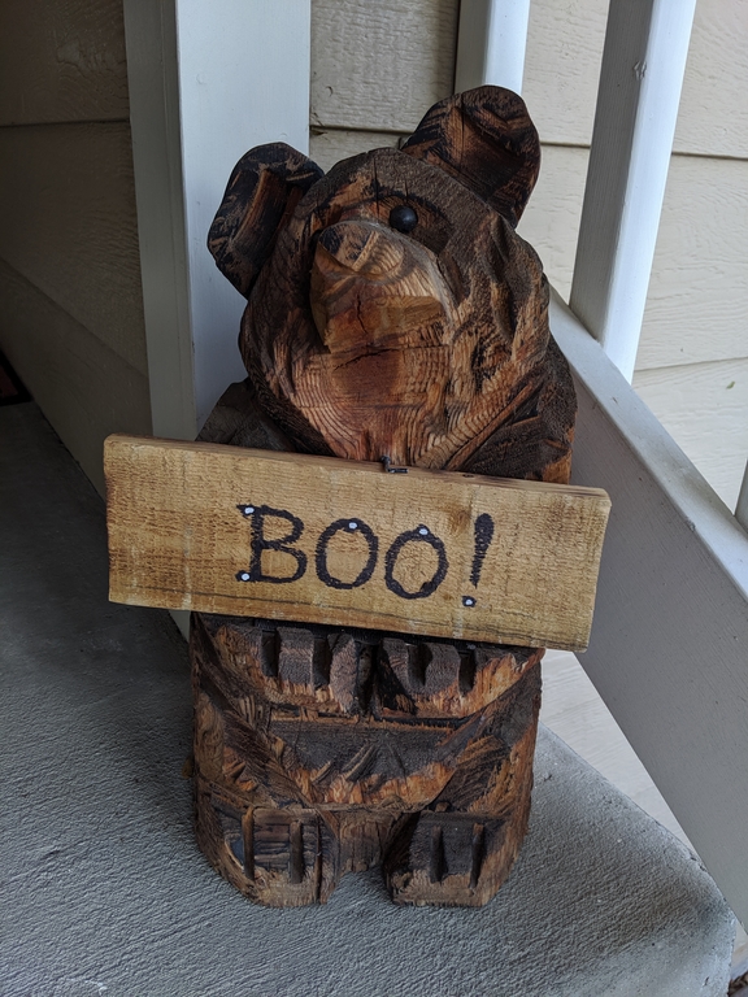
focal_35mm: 27
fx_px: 778
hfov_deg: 51.4
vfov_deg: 65.3
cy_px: 498
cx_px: 374
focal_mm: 4.44
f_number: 1.8
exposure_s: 1/67.4
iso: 55
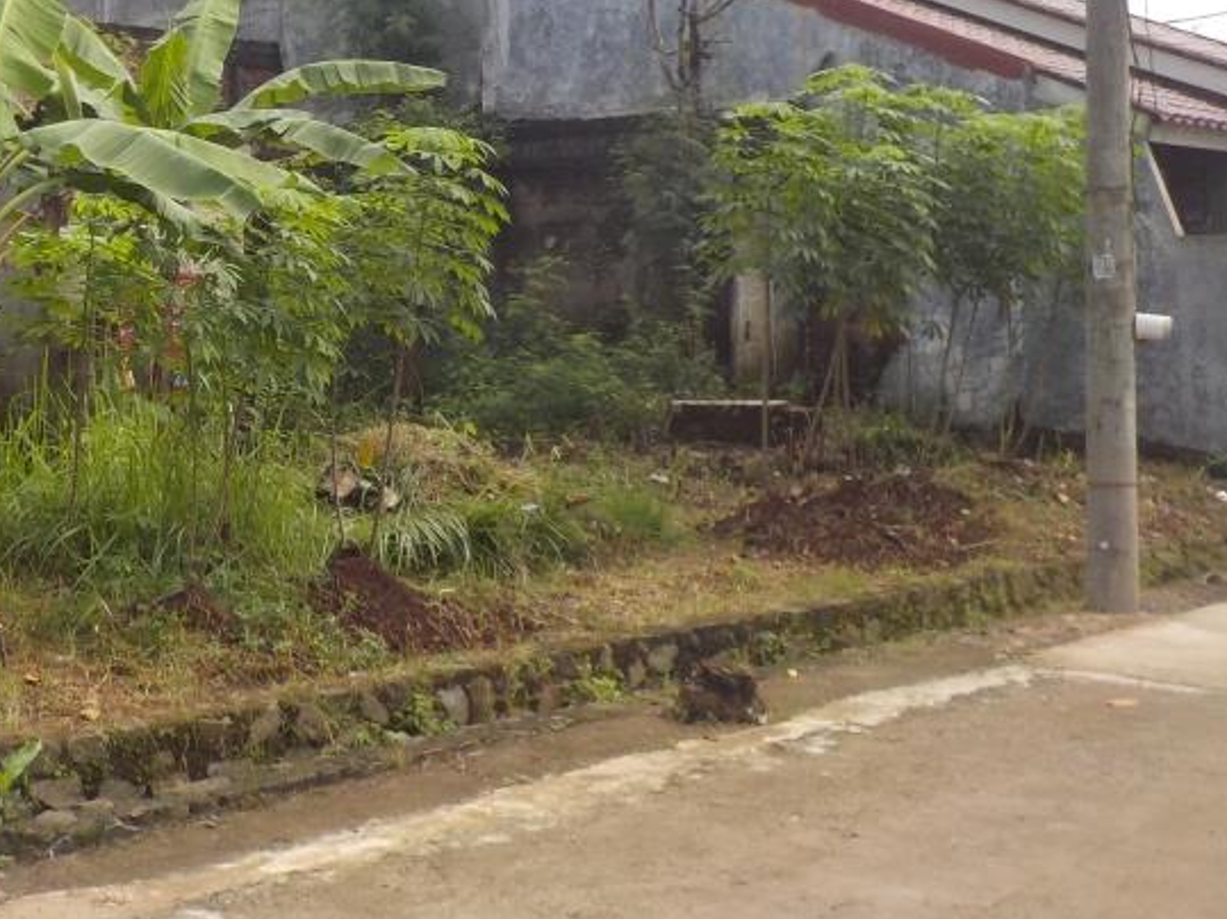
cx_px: 223
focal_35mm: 57
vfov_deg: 25.4
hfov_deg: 32.7
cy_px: 248
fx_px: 2020
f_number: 3.3
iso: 125
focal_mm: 4.1
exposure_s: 1/640
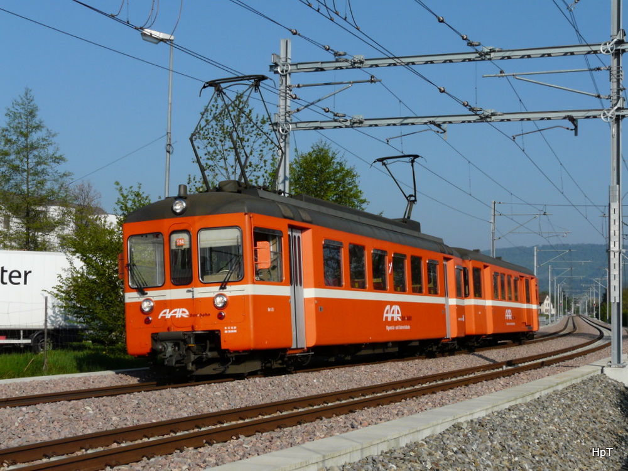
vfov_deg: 24.8
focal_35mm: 59
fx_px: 1070
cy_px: 236
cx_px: 314
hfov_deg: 32.7
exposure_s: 1/400
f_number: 7.1
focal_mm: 9.8
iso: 100
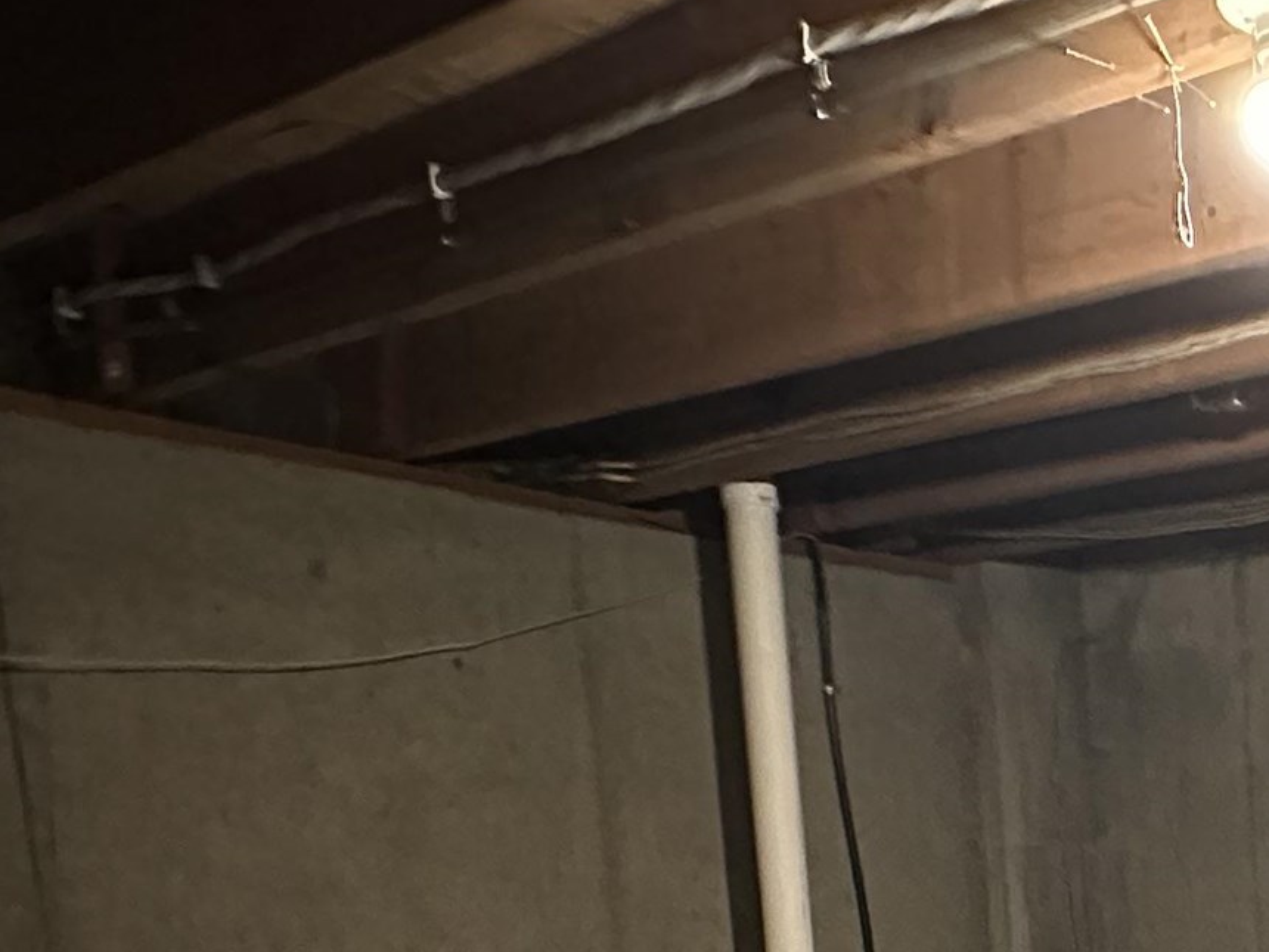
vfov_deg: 25.4
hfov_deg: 30.1
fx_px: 1833
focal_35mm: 50
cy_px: 1216
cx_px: 1664
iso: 1250
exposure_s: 1/41
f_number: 2.2
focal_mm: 2.22
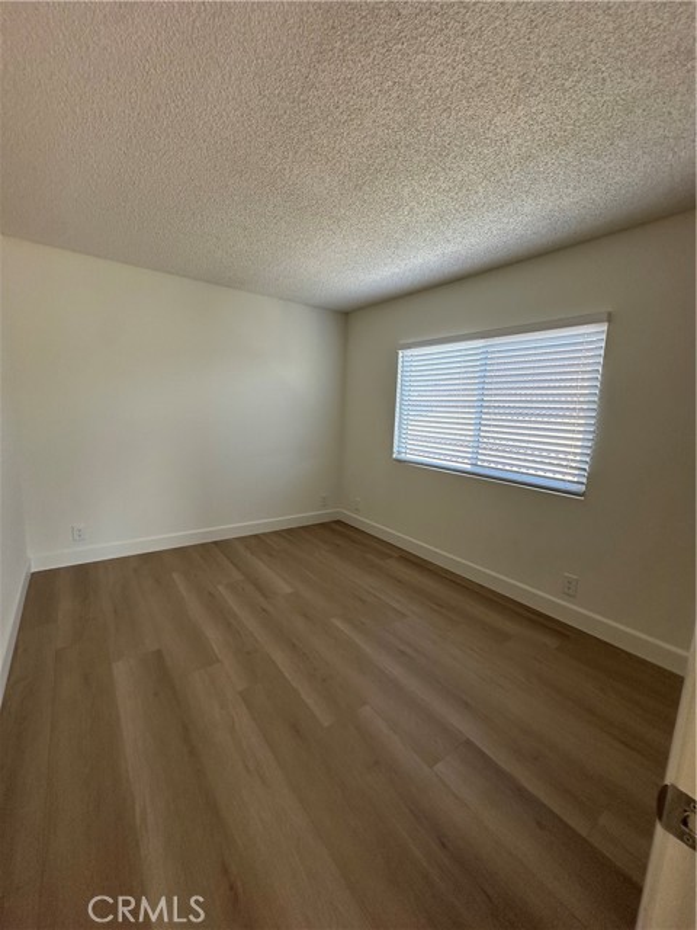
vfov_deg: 102.1
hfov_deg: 85.7
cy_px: 465
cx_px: 348
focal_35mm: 14
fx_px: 376
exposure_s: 1/99
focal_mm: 2.22
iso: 100
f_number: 2.2
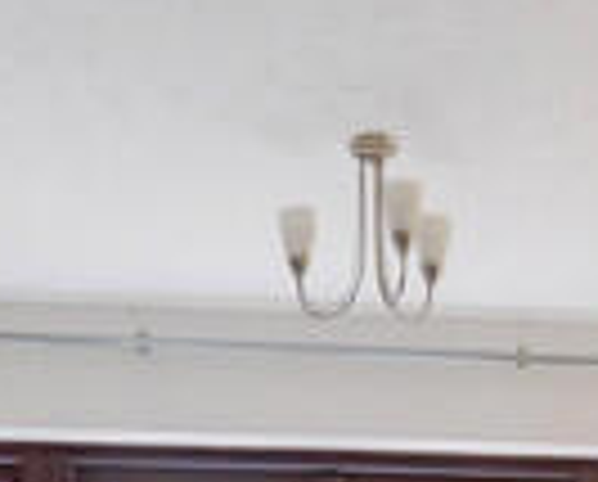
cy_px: 867
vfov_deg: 13.0
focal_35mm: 108
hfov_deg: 17.6
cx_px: 445
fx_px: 1916
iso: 400
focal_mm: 10
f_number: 9
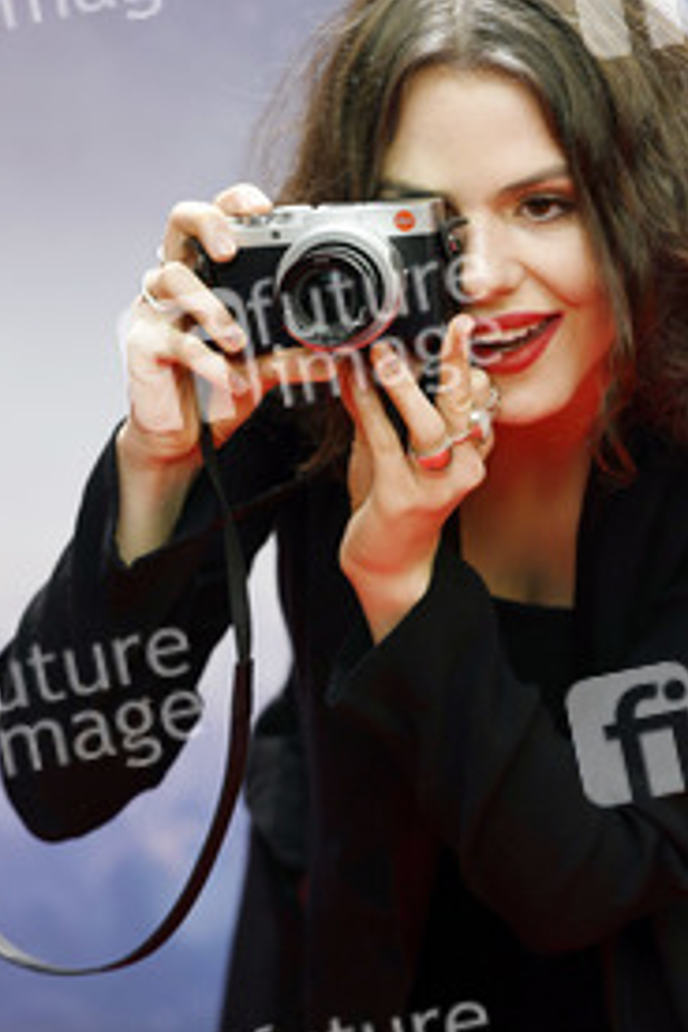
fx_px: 6851
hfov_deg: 5.7
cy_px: 531
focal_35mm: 239
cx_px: 419
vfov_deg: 8.6
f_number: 3.5
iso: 640
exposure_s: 1/500
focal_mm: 165
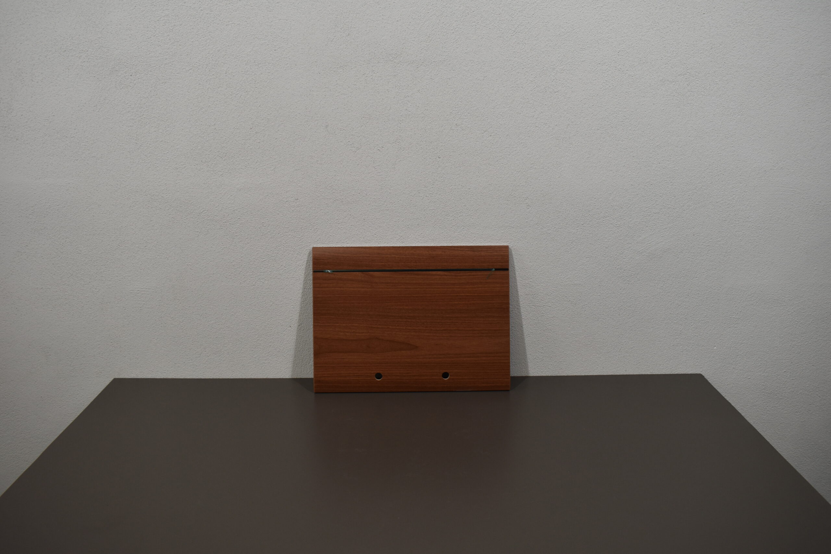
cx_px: 416
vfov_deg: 43.6
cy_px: 277
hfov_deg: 61.9
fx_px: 692
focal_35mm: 30
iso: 320
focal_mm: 20
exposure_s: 1/125
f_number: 5.6
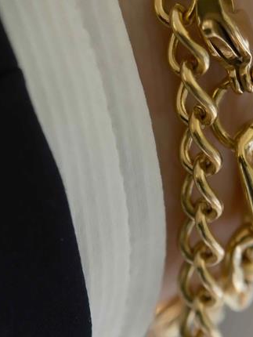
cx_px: 156
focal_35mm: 386
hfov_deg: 3.9
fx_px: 3758
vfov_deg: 5.1
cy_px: -13
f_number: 4
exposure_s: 1/30
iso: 400
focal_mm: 80
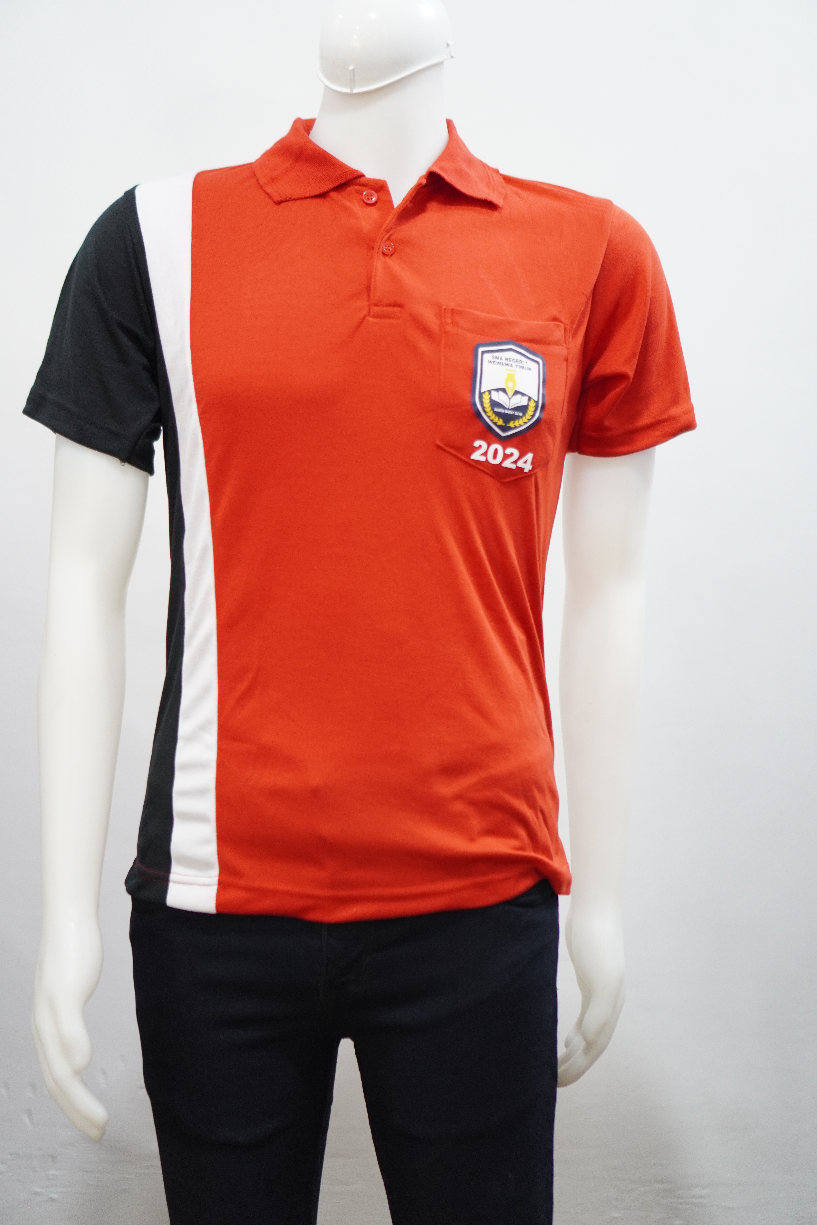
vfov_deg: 37.9
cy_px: 612
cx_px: 408
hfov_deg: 25.8
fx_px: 1787
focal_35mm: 52
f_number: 1.8
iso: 800
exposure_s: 1/125
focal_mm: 35
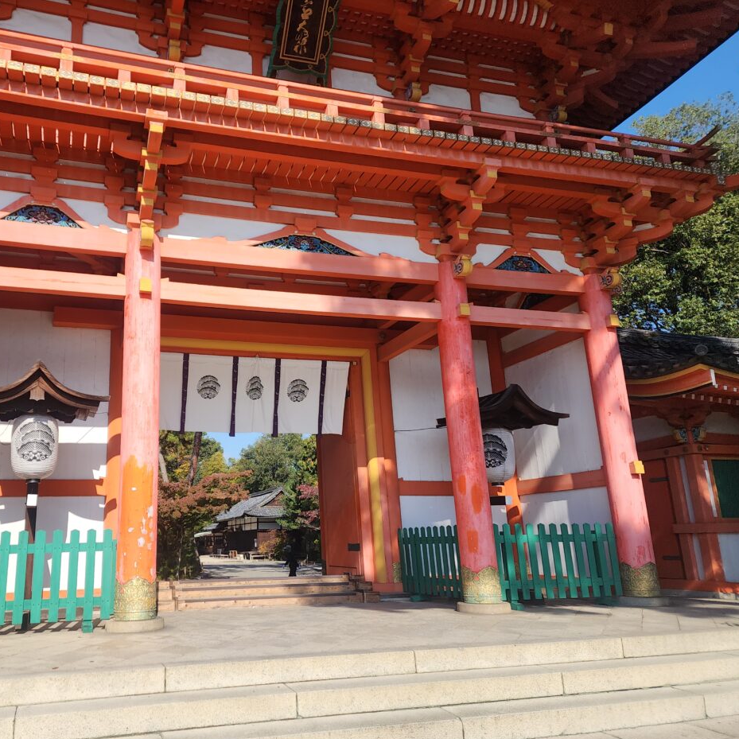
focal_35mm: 28
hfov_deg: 56.2
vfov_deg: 57.3
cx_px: 250
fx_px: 676
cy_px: 368
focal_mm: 6.4
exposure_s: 1/902
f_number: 1.8
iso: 12
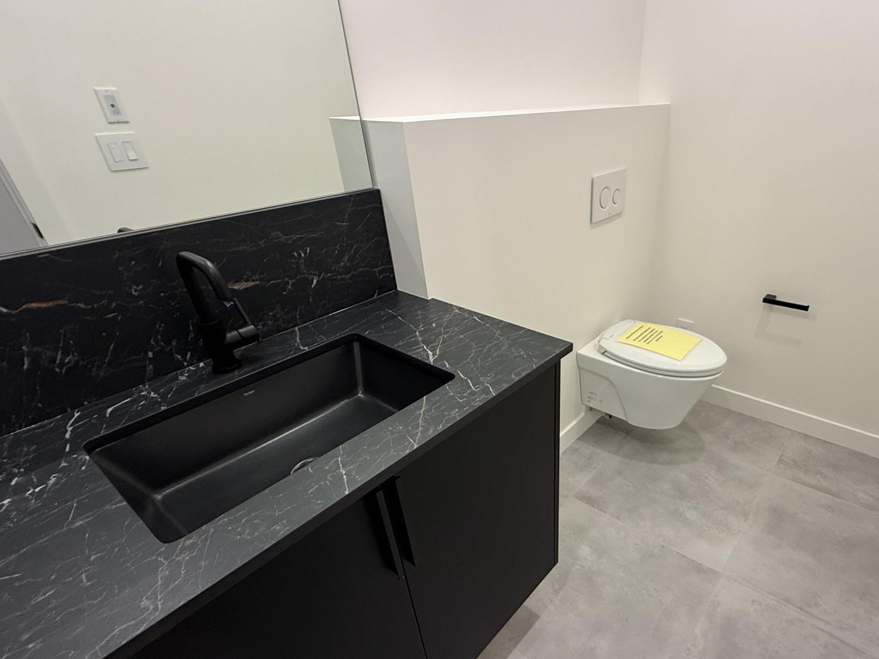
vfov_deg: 68.2
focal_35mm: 19
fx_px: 482
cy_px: 382
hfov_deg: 83.1
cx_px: 548
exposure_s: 1/60
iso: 200
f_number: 2.2
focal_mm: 2.22
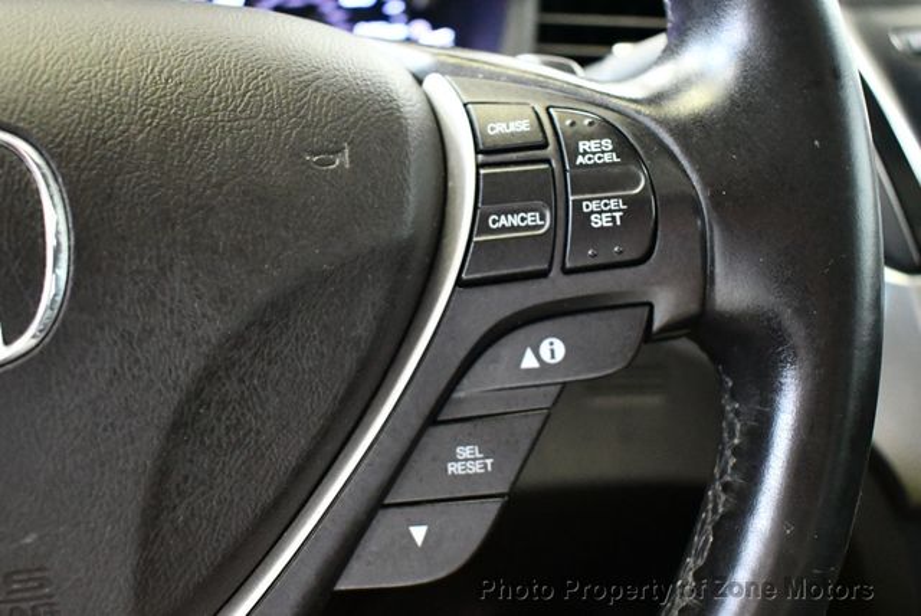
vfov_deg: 36.9
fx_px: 922
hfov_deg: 53.1
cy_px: 308
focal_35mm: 36
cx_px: 460
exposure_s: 1/60
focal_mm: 18
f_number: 3.5
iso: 7200
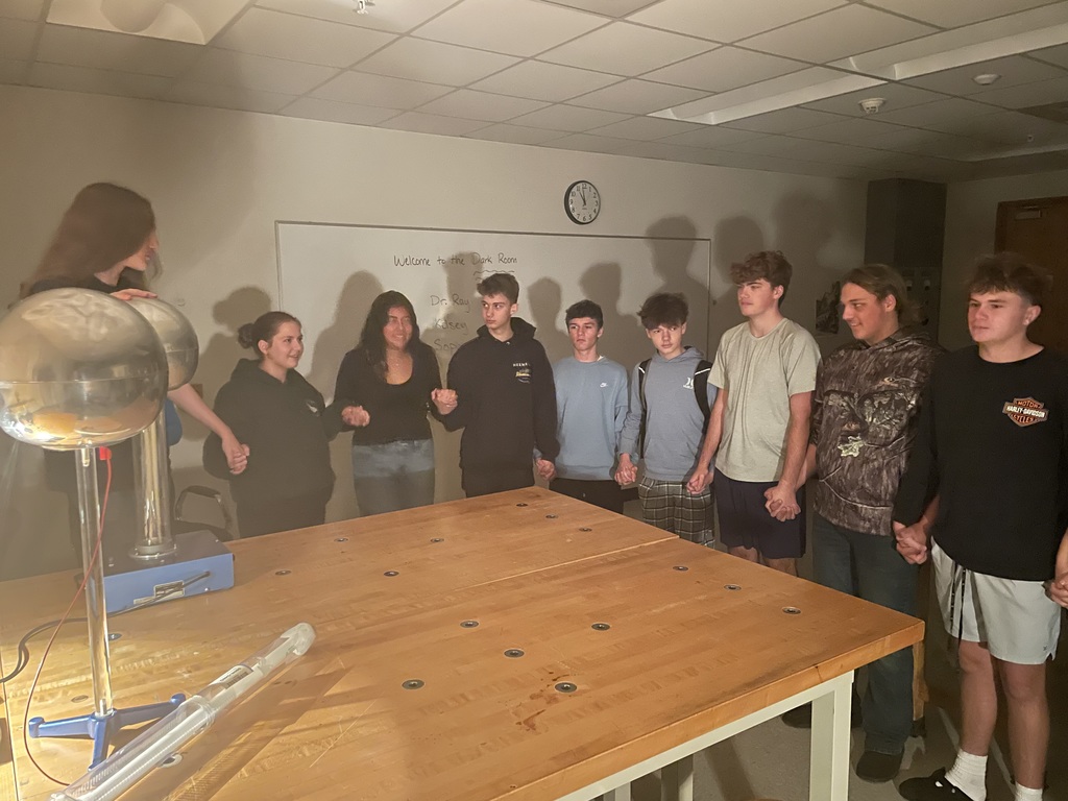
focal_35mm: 26
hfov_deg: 67.3
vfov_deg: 53.1
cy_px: 400
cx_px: 534
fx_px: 802
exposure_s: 1/15
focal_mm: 4.2
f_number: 1.6
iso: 1600
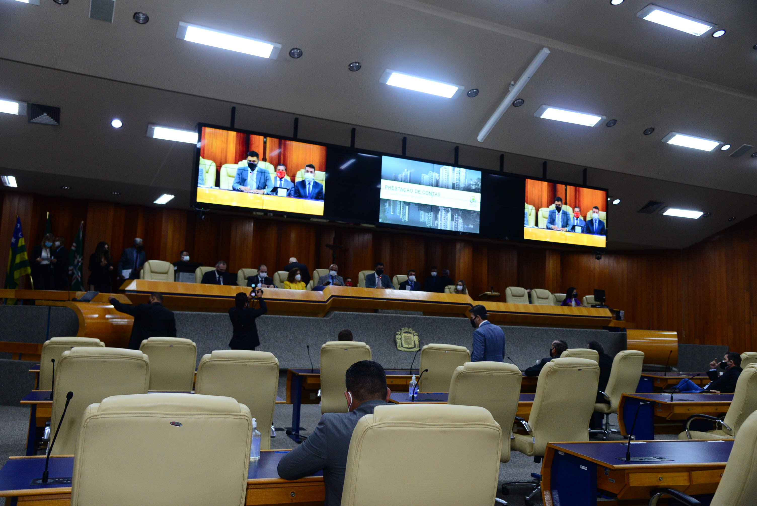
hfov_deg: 58.7
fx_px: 673
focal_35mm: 32
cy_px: 253
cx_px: 378
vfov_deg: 41.1
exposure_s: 1/125
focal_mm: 32
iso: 1600
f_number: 4.5
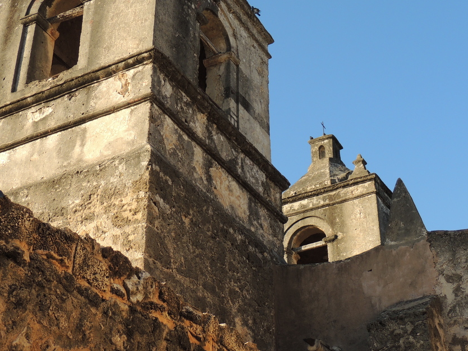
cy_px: 128
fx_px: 892
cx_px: 258
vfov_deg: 22.2
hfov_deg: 29.4
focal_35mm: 66
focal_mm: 7.6
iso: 100
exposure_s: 1/500
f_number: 3.4
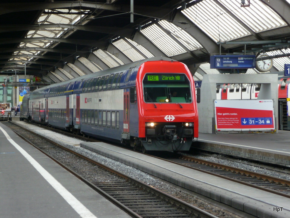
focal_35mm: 103
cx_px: 145
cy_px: 109
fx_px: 863
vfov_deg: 14.4
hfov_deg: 19.1
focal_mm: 17.5
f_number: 4.7
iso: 160
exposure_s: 1/50
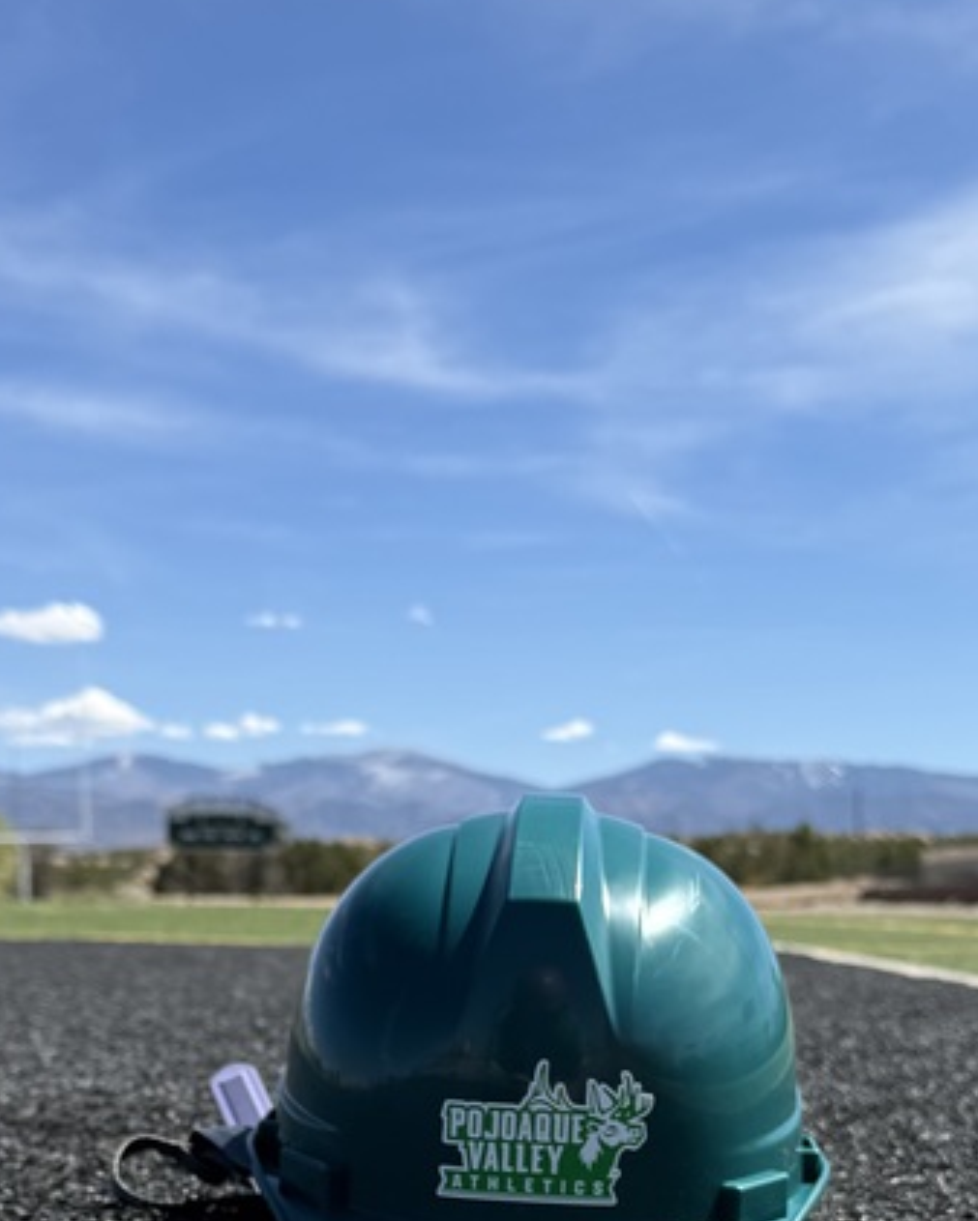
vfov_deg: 31.4
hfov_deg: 26.7
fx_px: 2062
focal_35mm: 57
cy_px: 1117
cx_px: 517
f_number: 1.78
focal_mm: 6.76
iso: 80
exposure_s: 1/4167
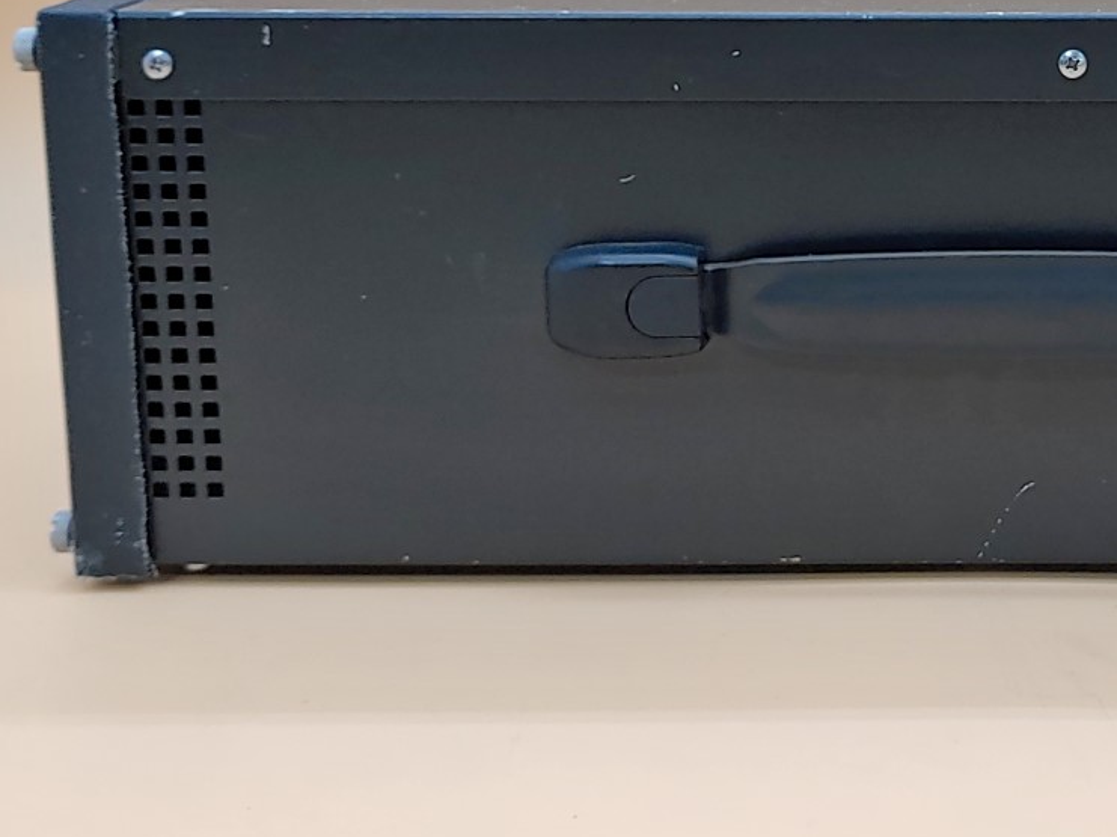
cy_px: 116
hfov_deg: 26.8
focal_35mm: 70
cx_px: 1011
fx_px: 2258
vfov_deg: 20.6
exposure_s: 1/62
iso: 50
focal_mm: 4.36
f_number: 1.8
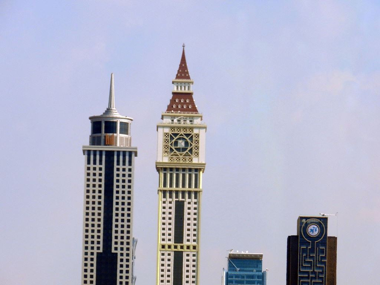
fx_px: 3392
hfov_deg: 6.4
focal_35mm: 309
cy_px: 142
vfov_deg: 4.8
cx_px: 190
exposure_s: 1/400
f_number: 5.4
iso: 160
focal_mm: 55
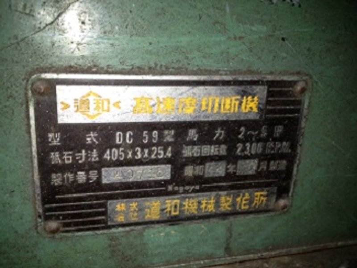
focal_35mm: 35
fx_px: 361
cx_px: 178
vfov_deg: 40.7
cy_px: 134
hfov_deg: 52.6
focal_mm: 4.28
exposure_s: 1/87
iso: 50
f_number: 2.4
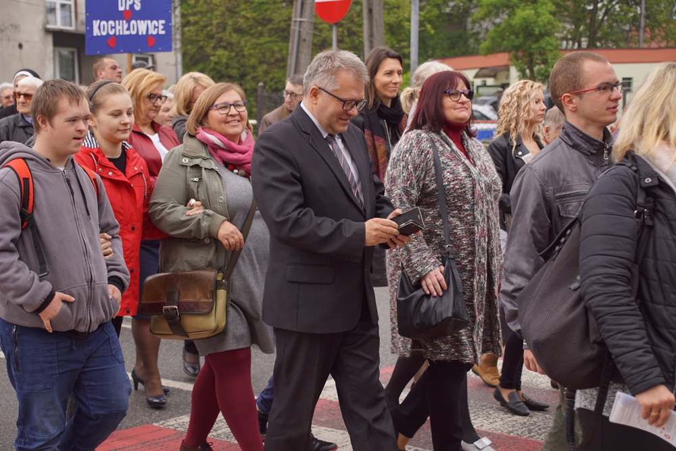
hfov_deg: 27.0
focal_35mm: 75
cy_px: 226
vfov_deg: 18.2
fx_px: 1408
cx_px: 338
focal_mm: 50
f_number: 5
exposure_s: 1/160
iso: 100
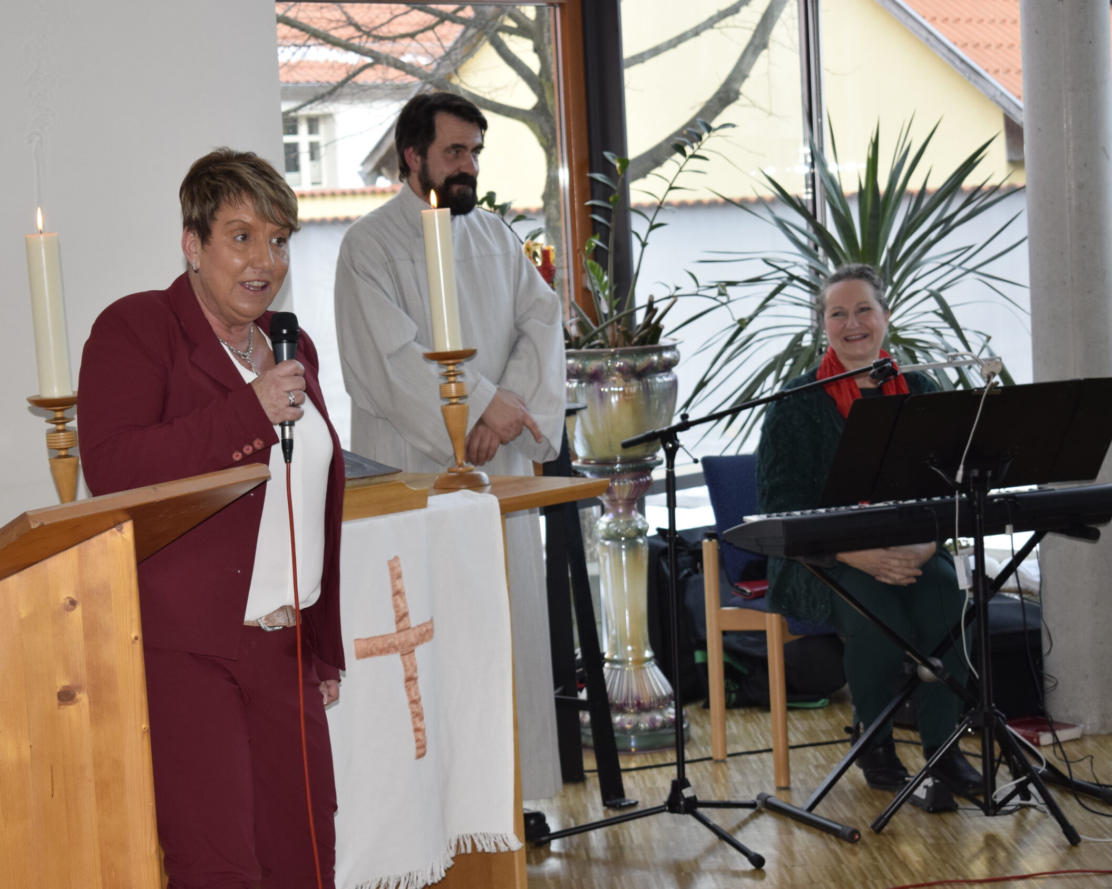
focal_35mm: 82
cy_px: 443
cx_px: 442
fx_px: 2699
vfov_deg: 18.7
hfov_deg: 23.2
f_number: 5.3
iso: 800
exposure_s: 1/125
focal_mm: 48
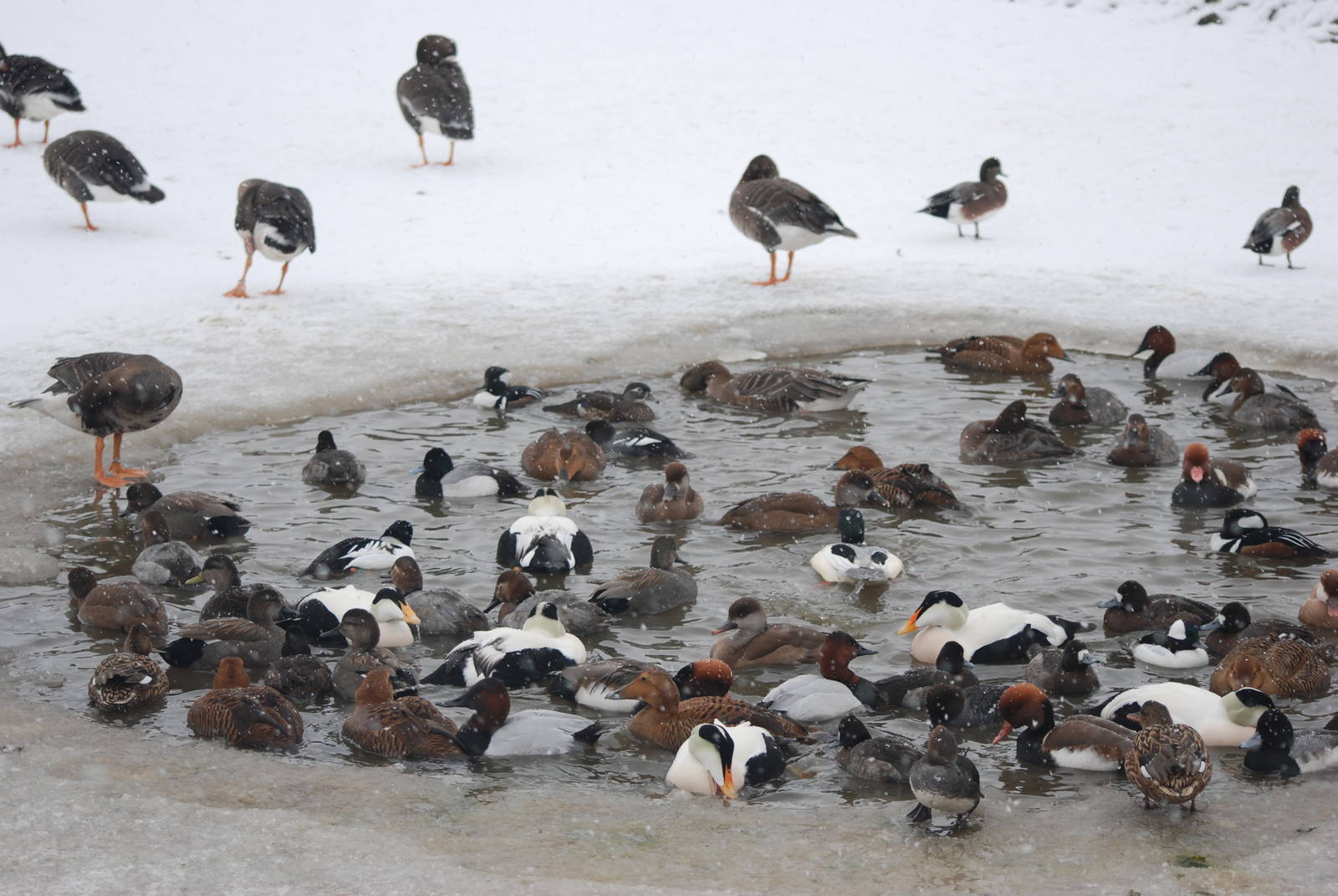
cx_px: 669
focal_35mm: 129
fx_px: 4800
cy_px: 448
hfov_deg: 15.9
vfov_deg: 10.7
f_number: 4.5
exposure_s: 1/320
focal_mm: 86
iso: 200
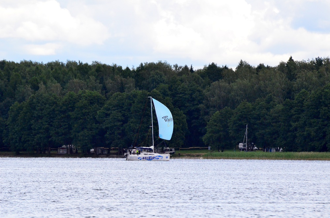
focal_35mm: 450
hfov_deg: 4.6
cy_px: 109
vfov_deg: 3.0
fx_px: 4116
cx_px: 165
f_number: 9
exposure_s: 1/5000
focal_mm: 300
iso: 3200
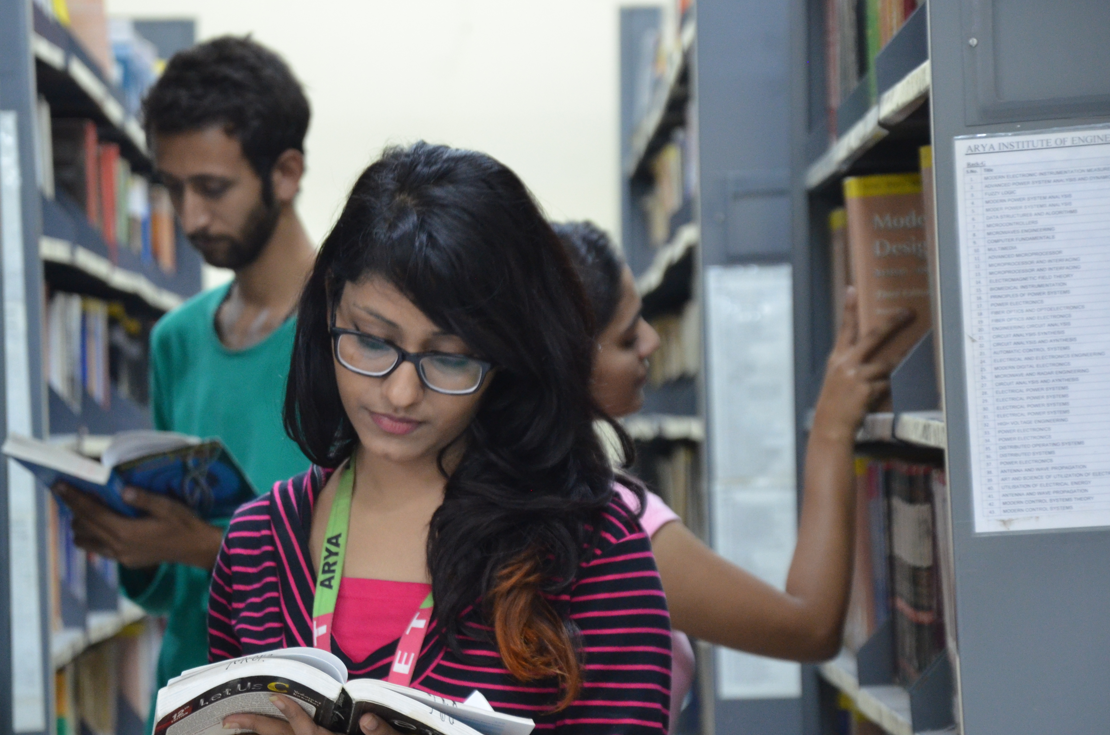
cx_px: 444
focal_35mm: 201
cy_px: 455
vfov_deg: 6.8
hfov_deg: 10.3
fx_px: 6174
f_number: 5.6
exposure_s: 1/10
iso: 1600
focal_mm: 105
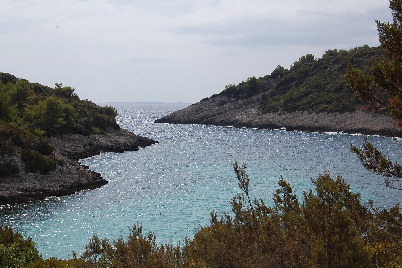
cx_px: 198
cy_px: 133
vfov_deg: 21.2
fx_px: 715
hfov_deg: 31.4
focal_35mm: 64
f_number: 11
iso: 200
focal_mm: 42
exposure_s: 1/500
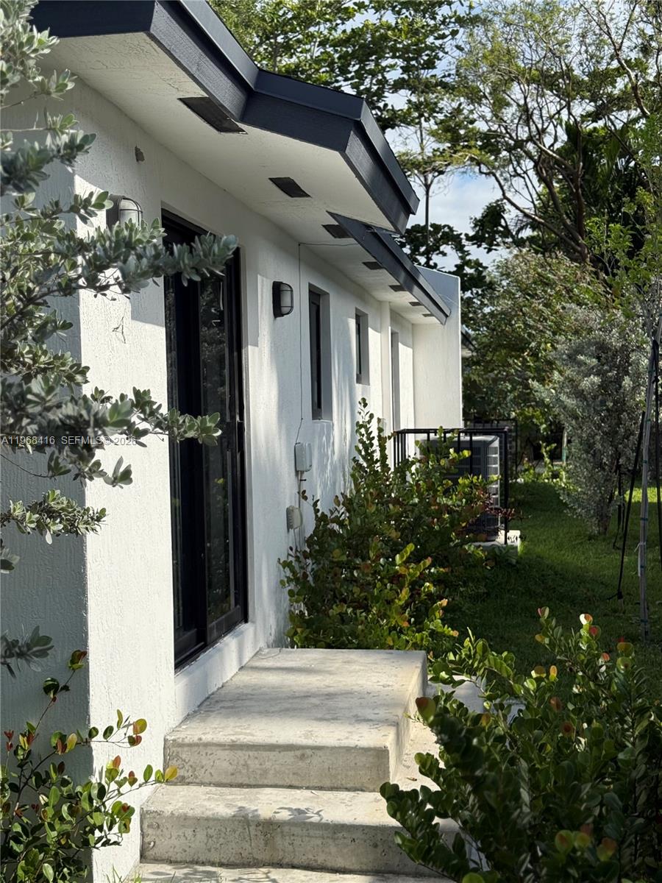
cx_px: 331
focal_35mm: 48
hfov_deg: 30.3
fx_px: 1224
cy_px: 442
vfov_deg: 39.7
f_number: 1.78
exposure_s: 1/5208
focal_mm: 6.76
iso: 64
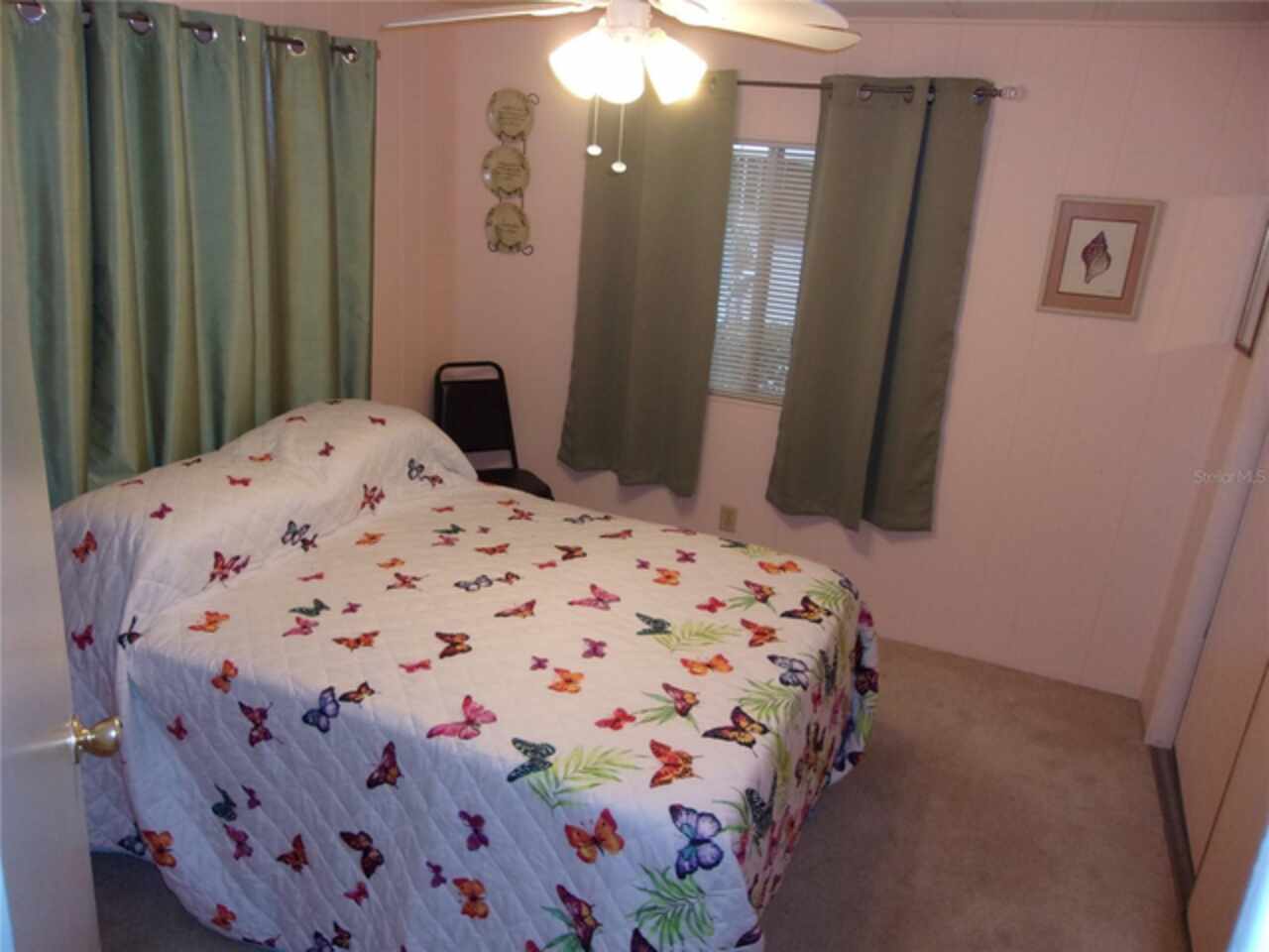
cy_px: 476
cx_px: 634
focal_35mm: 27
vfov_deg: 51.4
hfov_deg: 65.3
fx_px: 990
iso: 200
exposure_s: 1/34
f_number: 3
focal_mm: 4.9
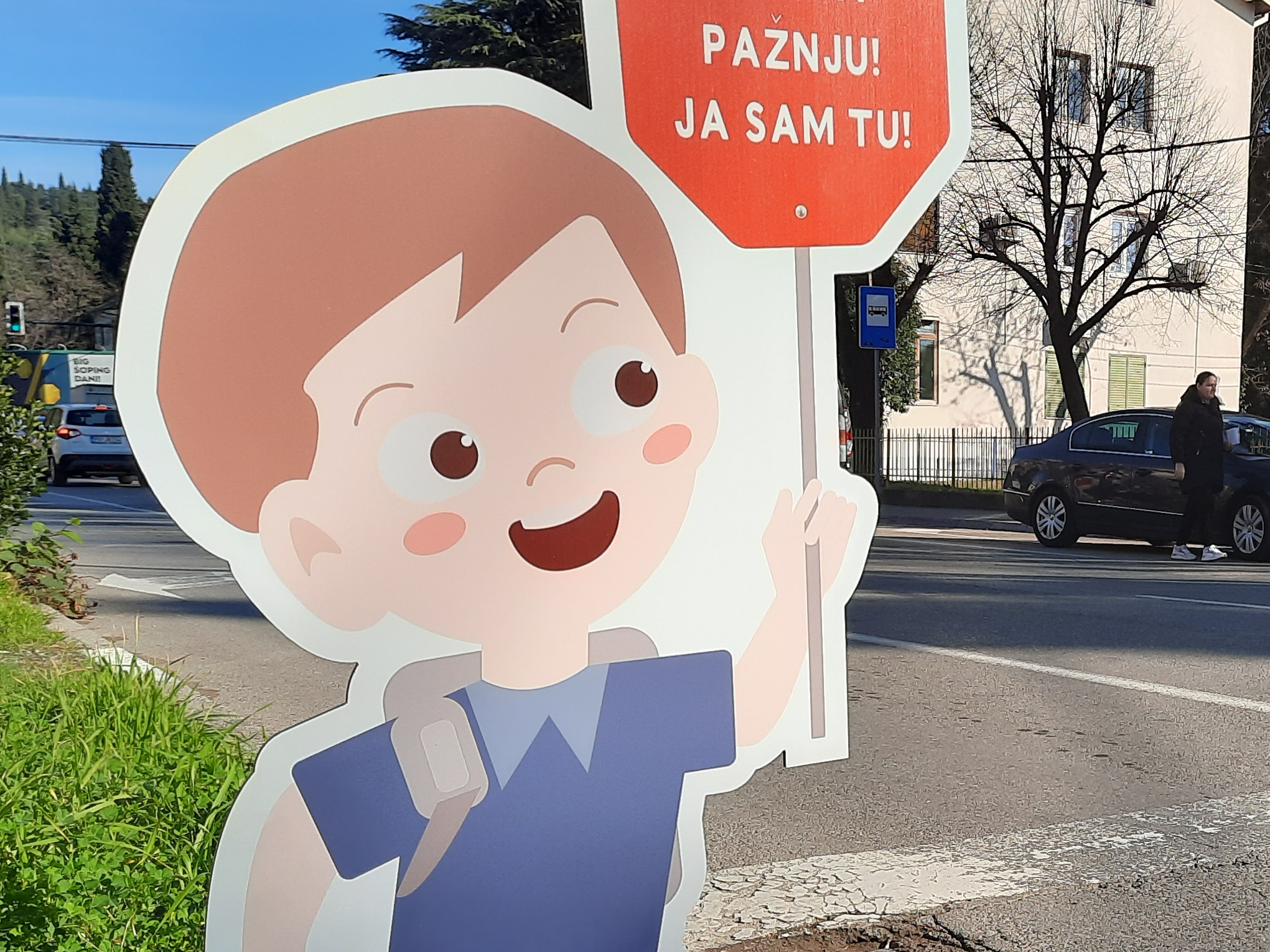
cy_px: 691
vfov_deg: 29.3
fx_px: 1798
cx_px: 968
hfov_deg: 37.8
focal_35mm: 49
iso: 32
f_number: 2
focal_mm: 4.6
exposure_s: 1/1193
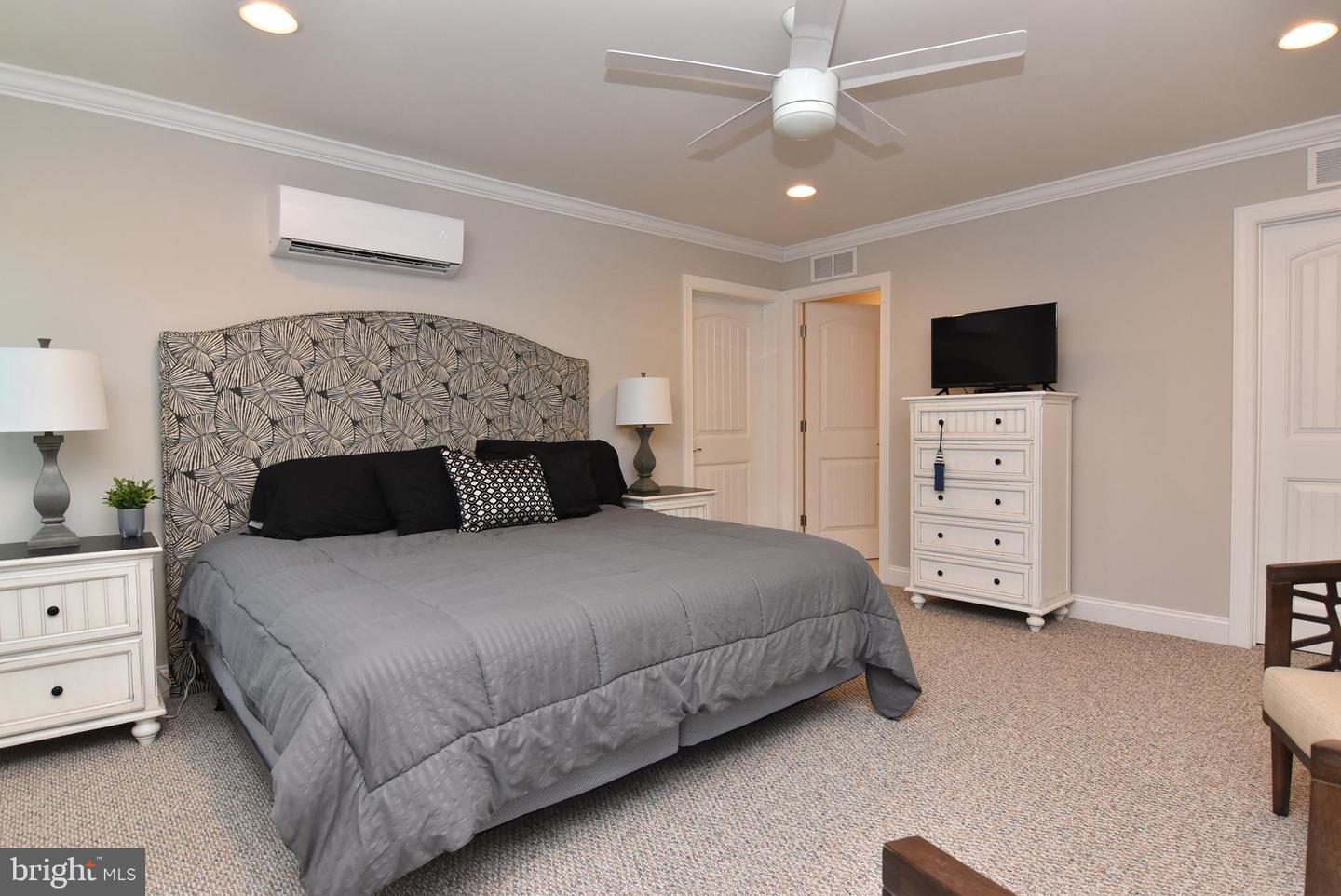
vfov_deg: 67.5
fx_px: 671
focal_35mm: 18
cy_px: 448
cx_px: 670
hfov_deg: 90.0
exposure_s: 1/50
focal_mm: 12
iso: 800
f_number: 8
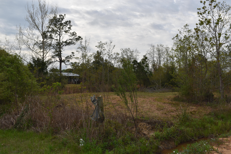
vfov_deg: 36.9
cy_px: 77
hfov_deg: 53.1
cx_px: 116
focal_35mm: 36
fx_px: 231
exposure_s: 1/200
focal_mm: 24
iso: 100
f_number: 7.1
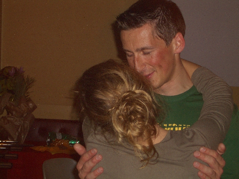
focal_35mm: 88
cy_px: 90
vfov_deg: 16.8
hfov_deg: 22.3
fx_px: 608
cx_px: 120
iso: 100
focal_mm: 14.6
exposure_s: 4
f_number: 4.4
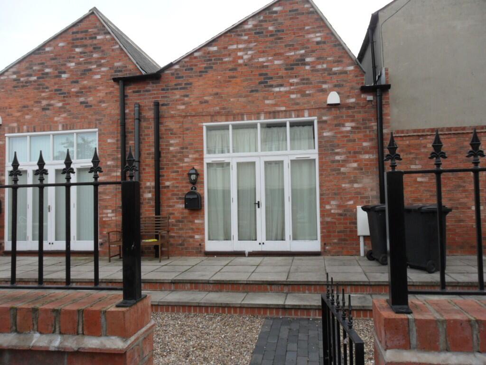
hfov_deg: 65.3
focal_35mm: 27
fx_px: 379
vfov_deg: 51.4
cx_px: 243
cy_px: 182
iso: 80
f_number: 3.5
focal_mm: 4.9
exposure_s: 1/250
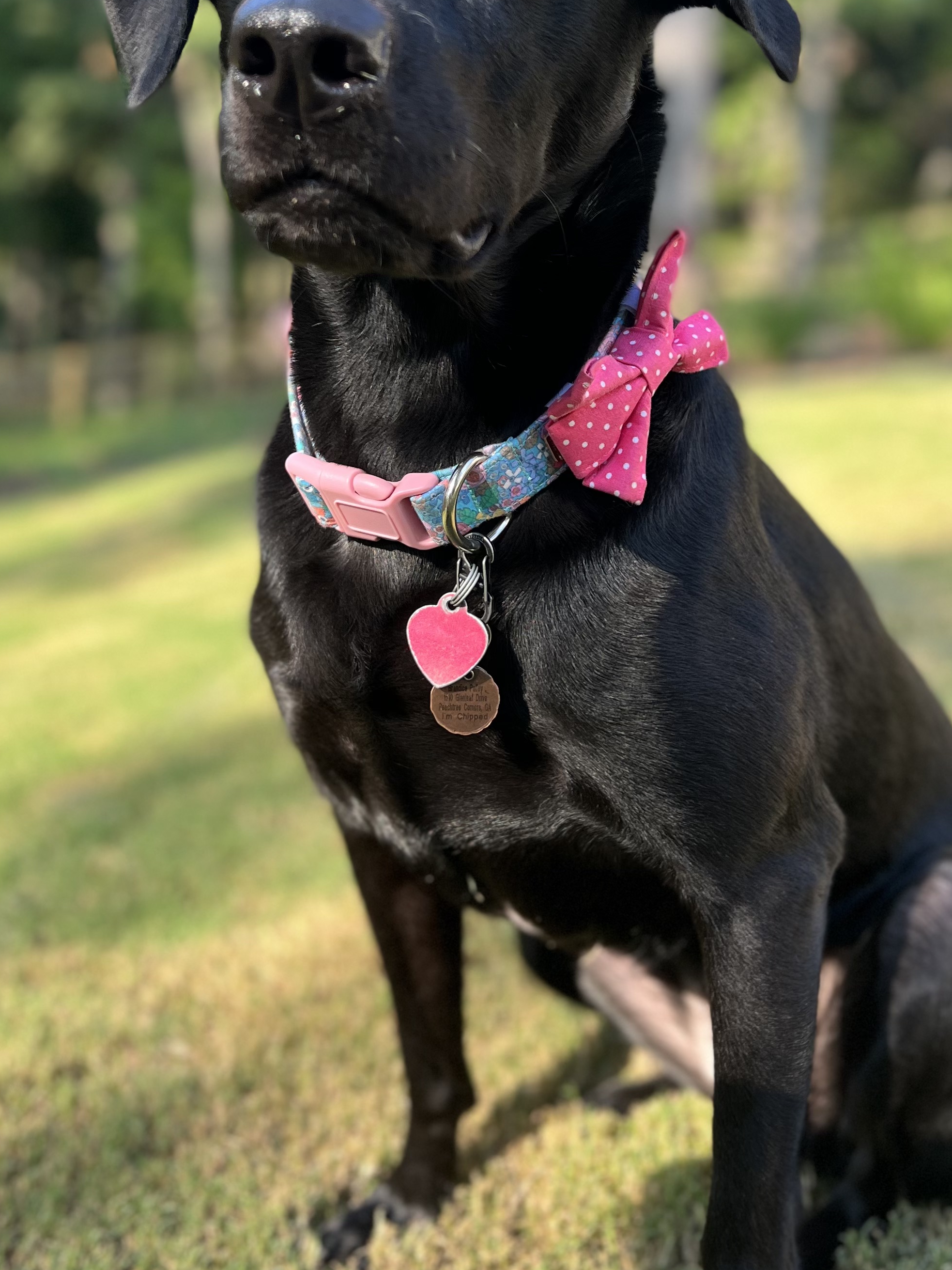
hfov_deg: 36.0
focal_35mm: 40
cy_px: 458
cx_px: 493
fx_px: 1467
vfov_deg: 46.3
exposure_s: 1/413
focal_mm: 5.7
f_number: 1.5
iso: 50
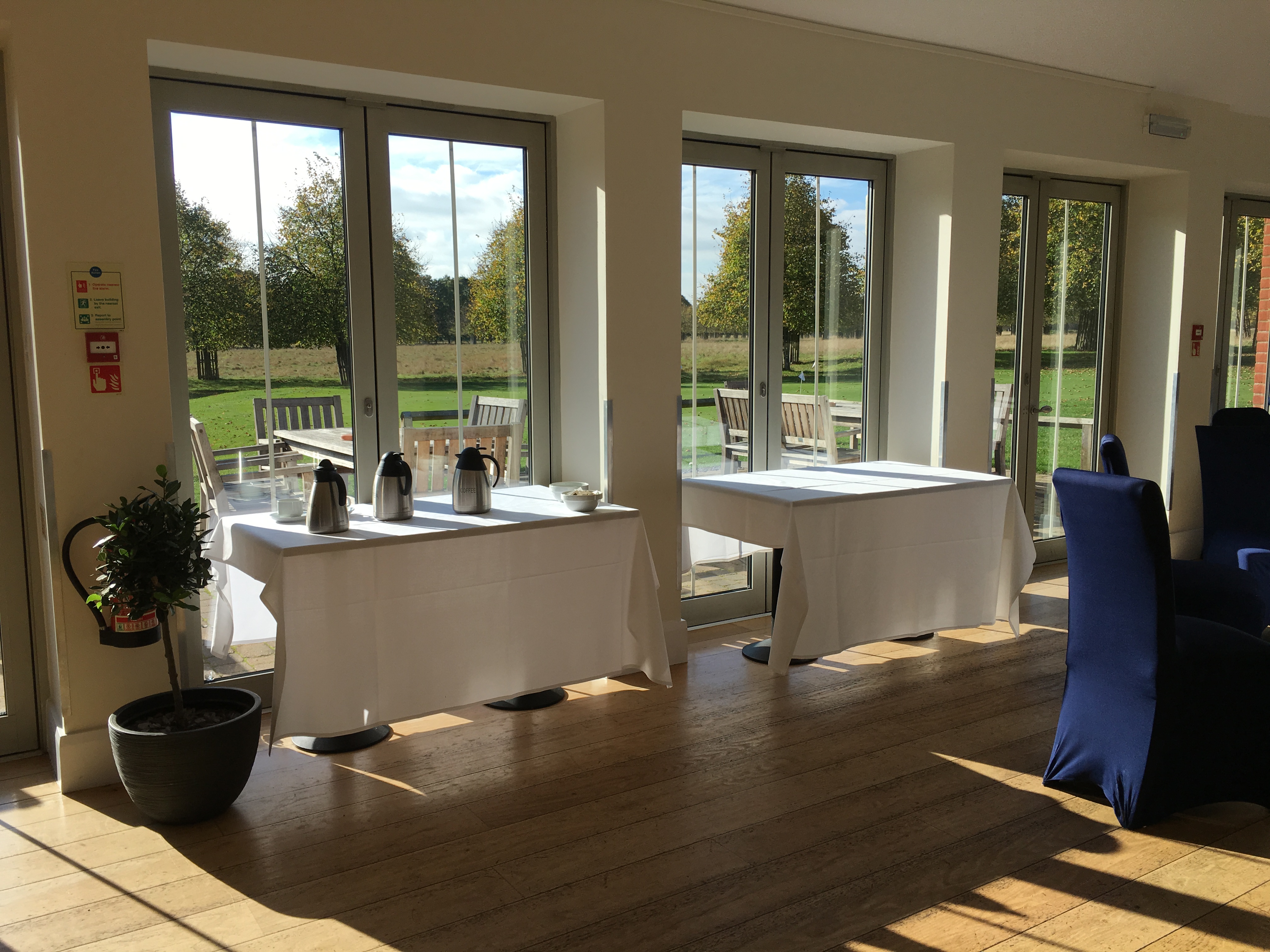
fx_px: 1064
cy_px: 476
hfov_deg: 61.7
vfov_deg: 48.2
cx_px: 635
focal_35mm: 29
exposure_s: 1/962
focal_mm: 4.15
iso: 25
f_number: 2.2
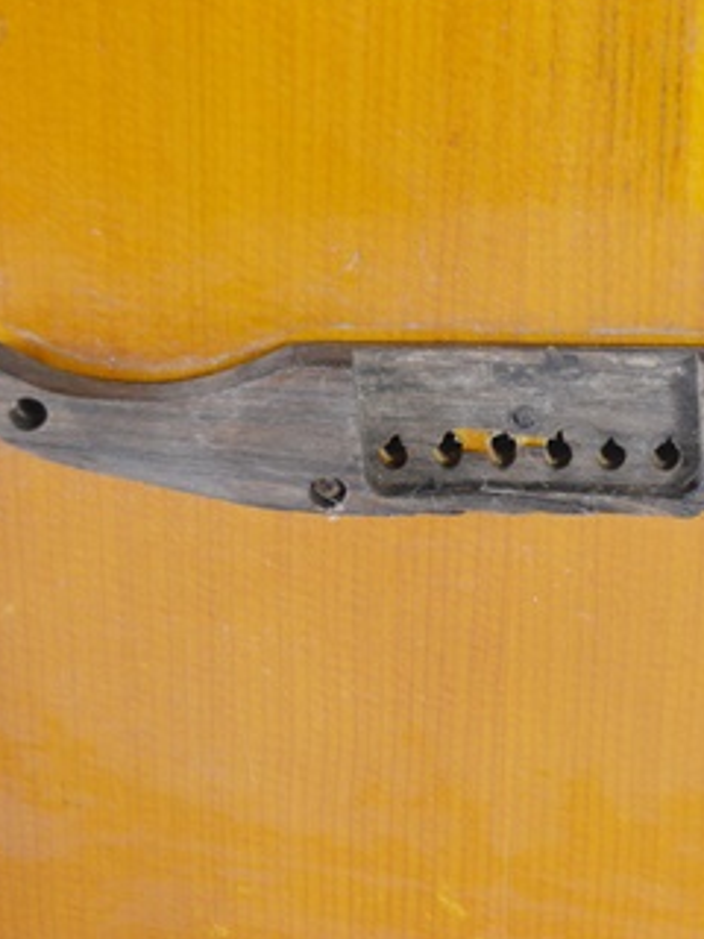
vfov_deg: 24.1
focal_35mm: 81
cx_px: 601
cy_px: 358
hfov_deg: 18.0
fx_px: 2196
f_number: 4.5
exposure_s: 1/60
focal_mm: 30
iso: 720
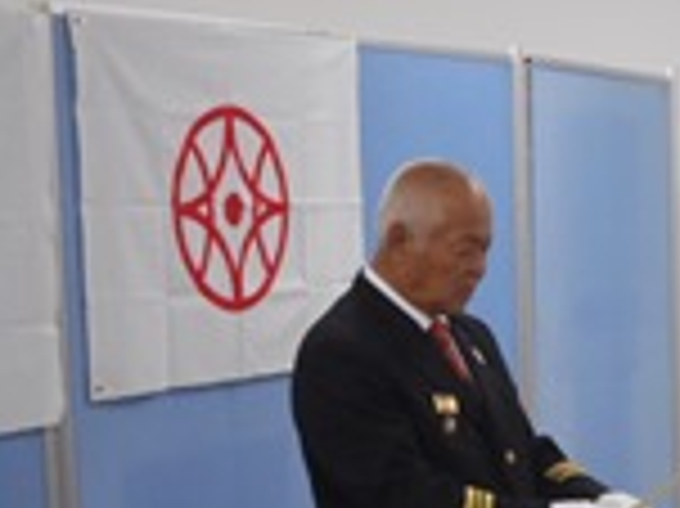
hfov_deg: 16.4
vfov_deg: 12.6
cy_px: 521
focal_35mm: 116
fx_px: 2277
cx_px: 775
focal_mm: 6.9
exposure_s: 1/30
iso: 320
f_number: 4.5
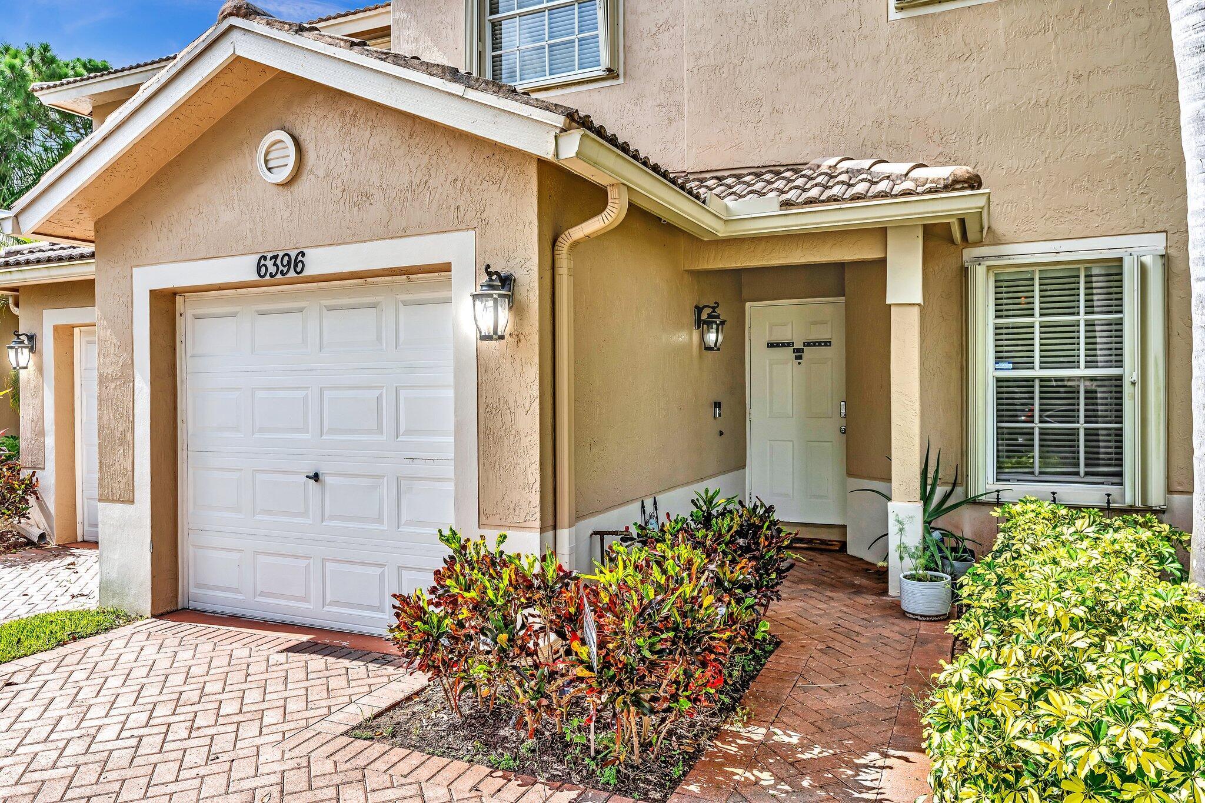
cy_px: 402
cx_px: 602
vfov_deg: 51.3
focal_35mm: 25
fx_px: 837
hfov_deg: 71.5
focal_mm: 25
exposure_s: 1/250
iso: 200
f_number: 8
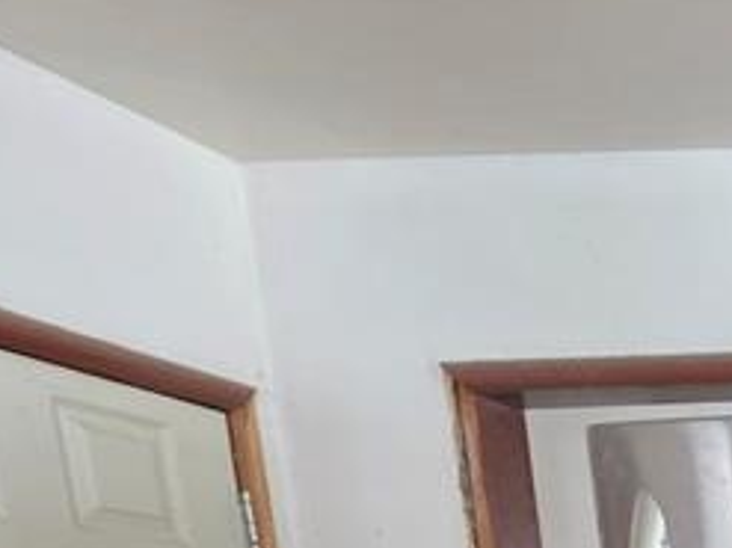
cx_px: 1387
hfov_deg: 20.7
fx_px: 1141
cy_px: 927
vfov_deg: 20.7
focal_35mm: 54
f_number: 1.9
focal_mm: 2.2
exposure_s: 1/60
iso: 400
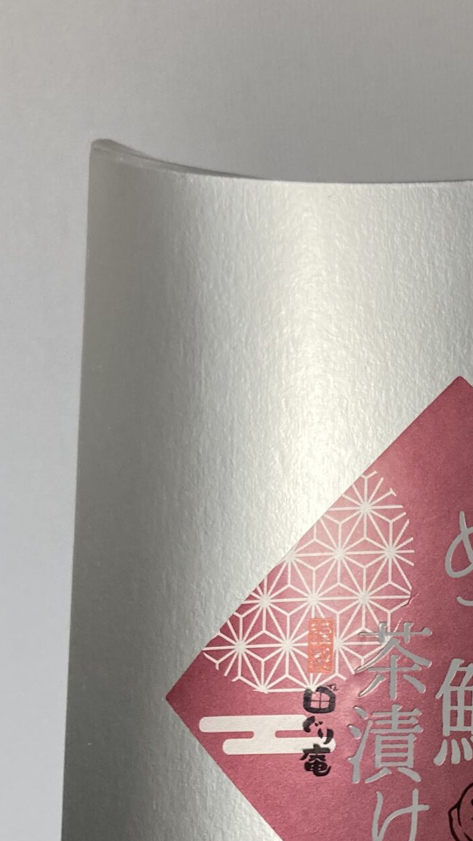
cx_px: 562
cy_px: 637
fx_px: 1382
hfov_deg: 18.4
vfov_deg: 33.1
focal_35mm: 62
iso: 64
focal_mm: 3.99
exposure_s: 1/120
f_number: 1.8
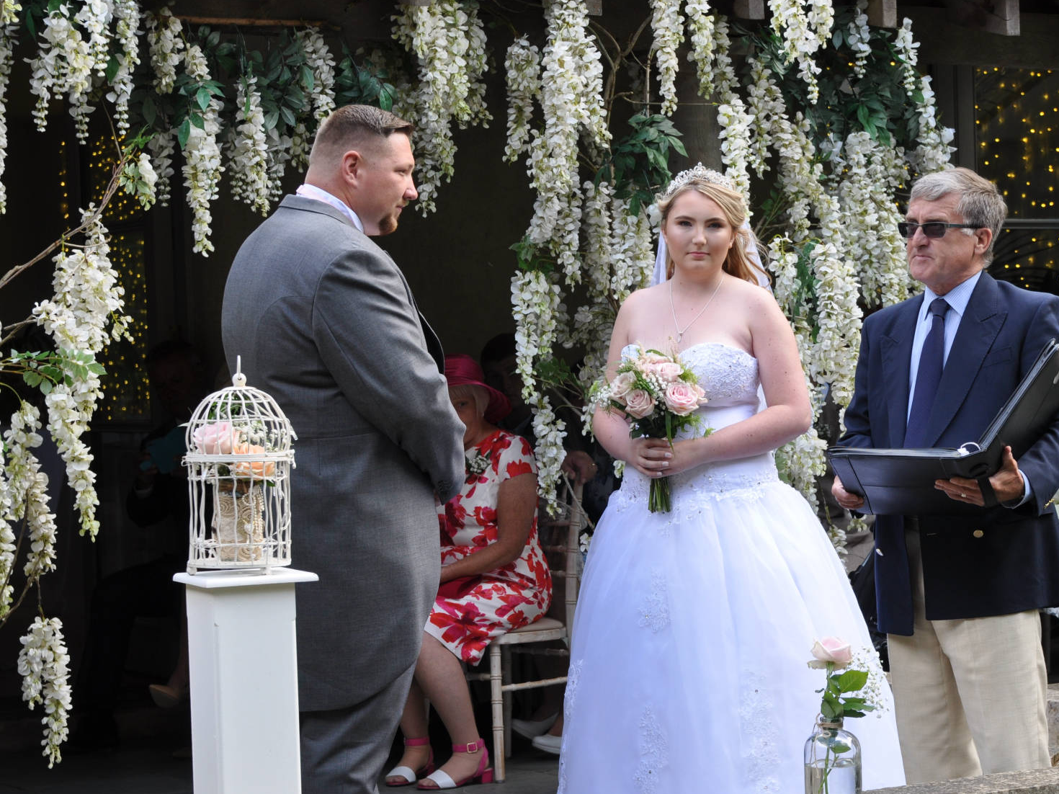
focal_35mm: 98
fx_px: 2998
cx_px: 680
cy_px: 469
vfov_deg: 15.1
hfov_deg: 20.0
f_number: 5.6
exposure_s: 1/125
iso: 250
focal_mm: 50
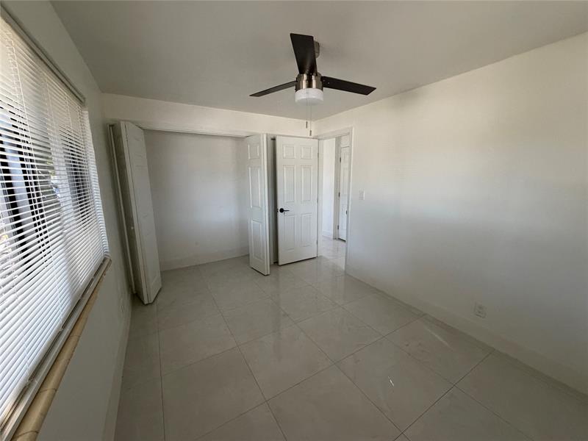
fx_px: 238
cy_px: 220
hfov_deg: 102.1
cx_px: 294
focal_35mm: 14
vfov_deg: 85.7
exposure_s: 1/71
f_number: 2.2
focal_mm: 2.22
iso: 320
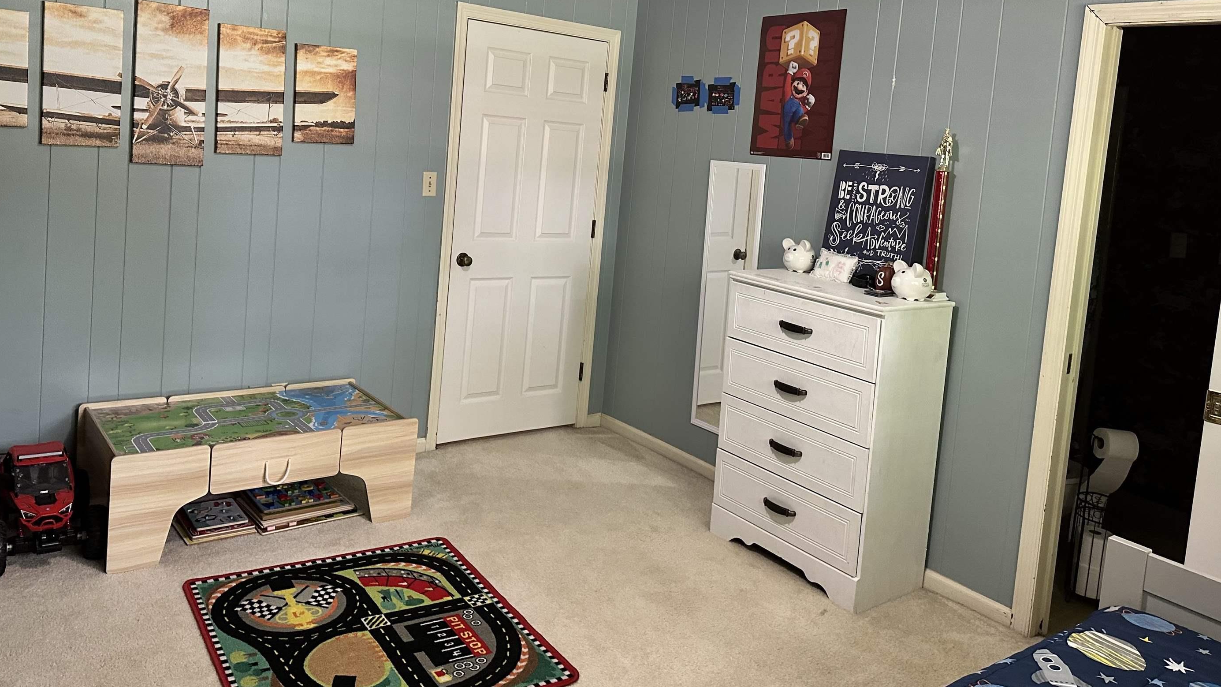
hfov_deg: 66.1
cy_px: 214
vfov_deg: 39.6
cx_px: 594
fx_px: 939
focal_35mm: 29
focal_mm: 6.86
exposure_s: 1/60
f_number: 1.78
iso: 400
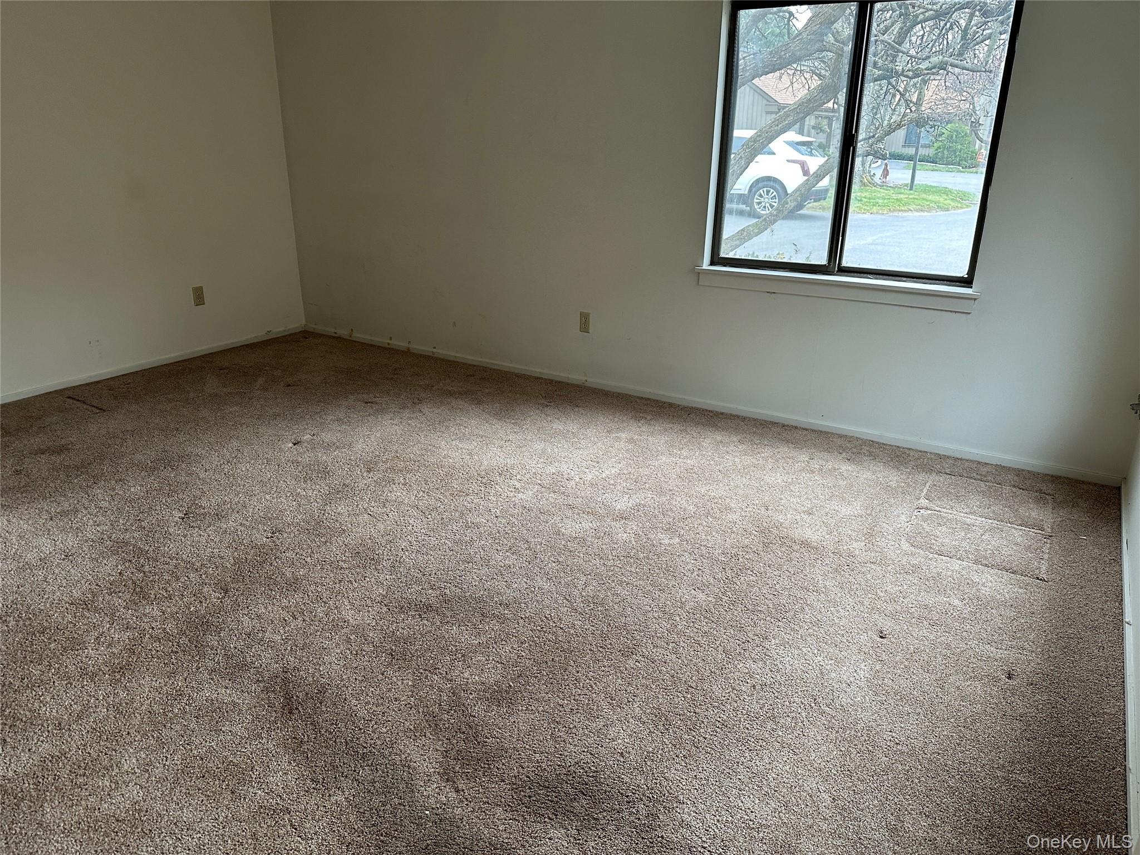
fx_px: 790
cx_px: 570
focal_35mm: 24
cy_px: 428
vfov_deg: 56.8
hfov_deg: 71.6
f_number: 1.78
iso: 250
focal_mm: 6.86
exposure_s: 1/94
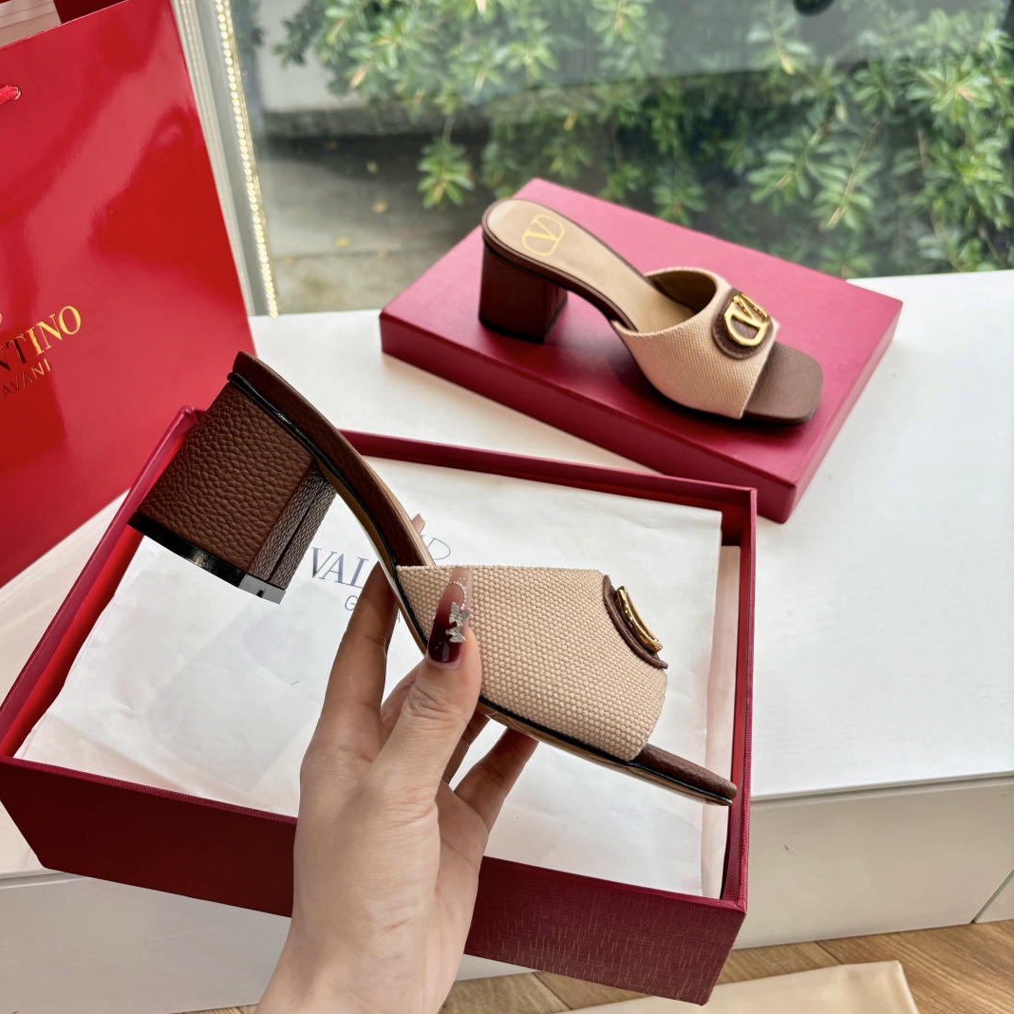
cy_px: 440
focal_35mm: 31
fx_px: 1027
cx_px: 502
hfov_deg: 52.5
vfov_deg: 52.4
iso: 50
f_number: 1.6
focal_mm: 5.96
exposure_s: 1/450
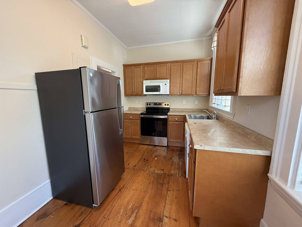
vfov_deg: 85.7
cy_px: 114
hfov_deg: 102.1
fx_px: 122
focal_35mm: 14
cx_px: 151
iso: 160
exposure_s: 1/60
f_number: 2.2
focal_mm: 2.22
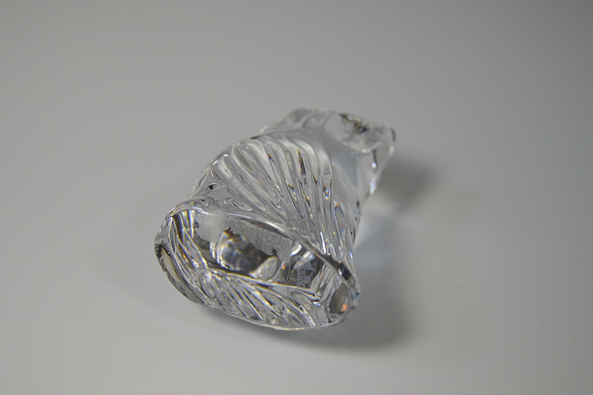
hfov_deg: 33.4
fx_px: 987
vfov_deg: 22.6
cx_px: 296
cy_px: 198
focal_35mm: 60
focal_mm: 40
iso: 160
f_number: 5.6
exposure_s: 1/125
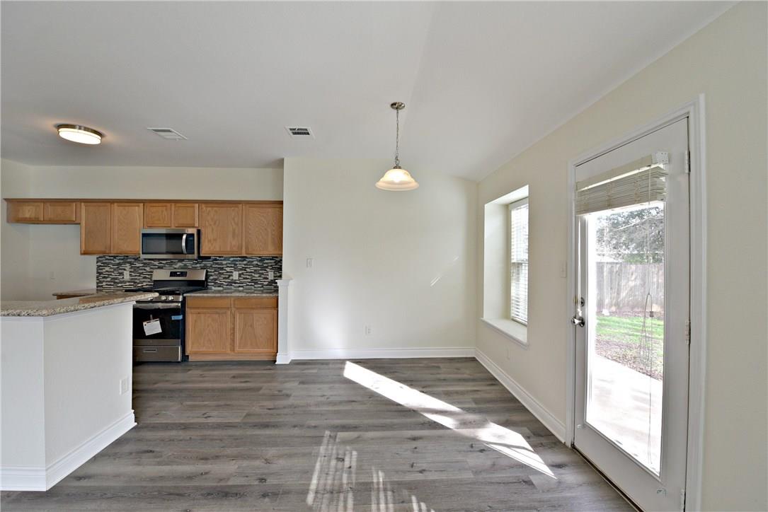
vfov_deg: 81.2
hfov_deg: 104.2
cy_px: 256
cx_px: 384
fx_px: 299
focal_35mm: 14
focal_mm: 14
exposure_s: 1/160
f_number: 6.3
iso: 400
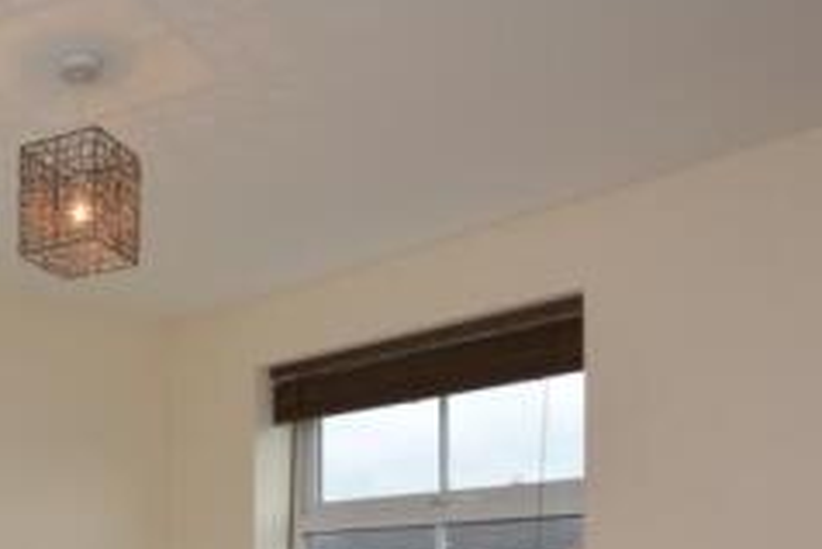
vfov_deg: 27.9
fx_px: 1037
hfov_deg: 39.9
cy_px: 551
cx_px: 74
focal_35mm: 45
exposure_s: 1/60
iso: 100
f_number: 4
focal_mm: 11
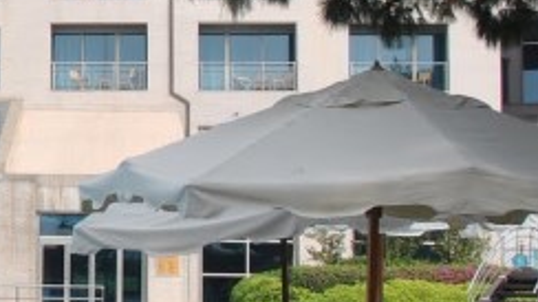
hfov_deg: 15.3
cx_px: -173
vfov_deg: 9.1
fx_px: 1896
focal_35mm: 133
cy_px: 75
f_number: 6.3
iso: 100
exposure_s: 1/160
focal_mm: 18
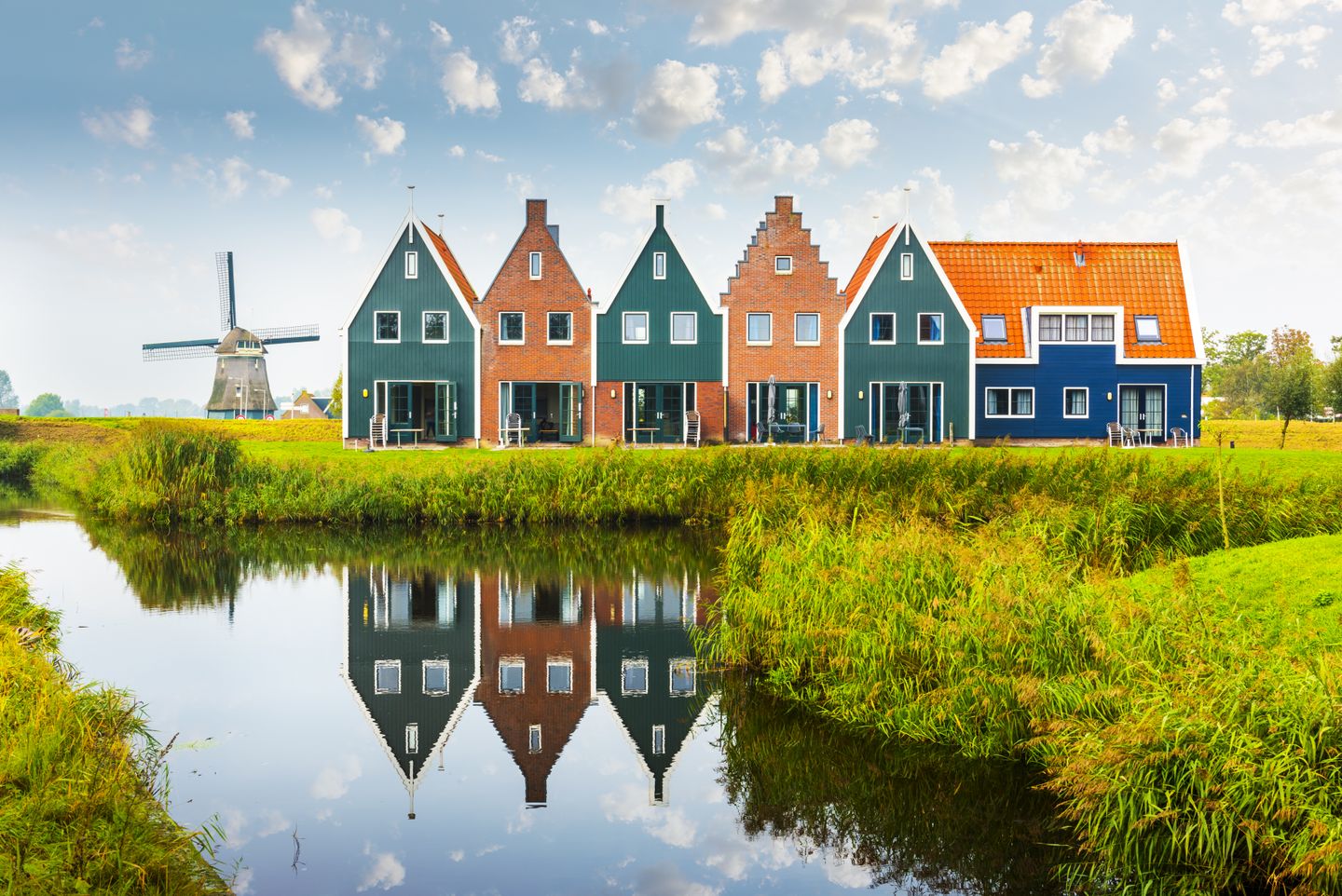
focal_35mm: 48
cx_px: 671
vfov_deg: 28.1
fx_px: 1790
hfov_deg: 41.1
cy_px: 448
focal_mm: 48
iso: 100
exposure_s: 1/100
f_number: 10
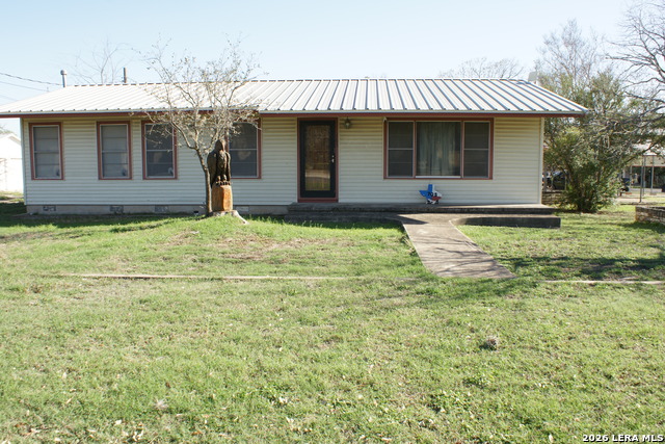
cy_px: 222
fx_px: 554
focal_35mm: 30
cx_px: 332
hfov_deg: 61.9
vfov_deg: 43.6
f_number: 10
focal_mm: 20
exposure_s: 1/125
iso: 200
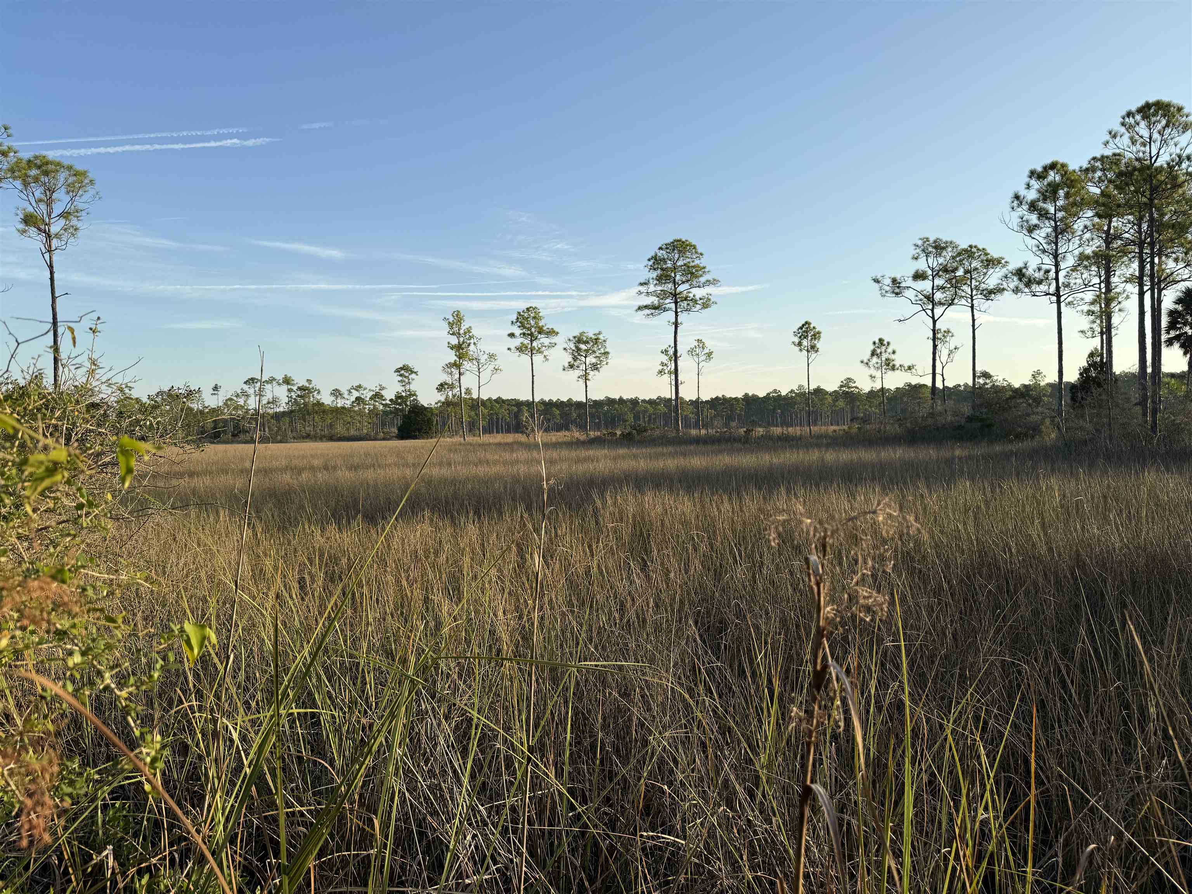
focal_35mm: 24
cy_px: 447
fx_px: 826
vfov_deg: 56.8
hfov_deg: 71.6
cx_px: 596
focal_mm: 6.76
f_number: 1.78
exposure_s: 1/2445
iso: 80
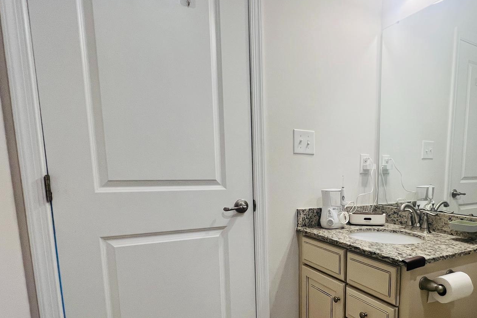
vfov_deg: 55.7
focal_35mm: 22
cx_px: 327
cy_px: 219
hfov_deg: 75.6
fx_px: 291
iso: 160
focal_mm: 1.57
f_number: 1.8
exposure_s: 1/120
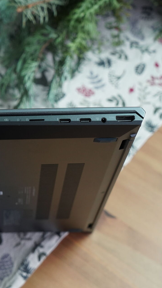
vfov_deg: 26.9
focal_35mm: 79
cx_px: 16
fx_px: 603
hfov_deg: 15.1
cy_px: 144
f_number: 7.1
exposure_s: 1/125
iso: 2000
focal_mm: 50
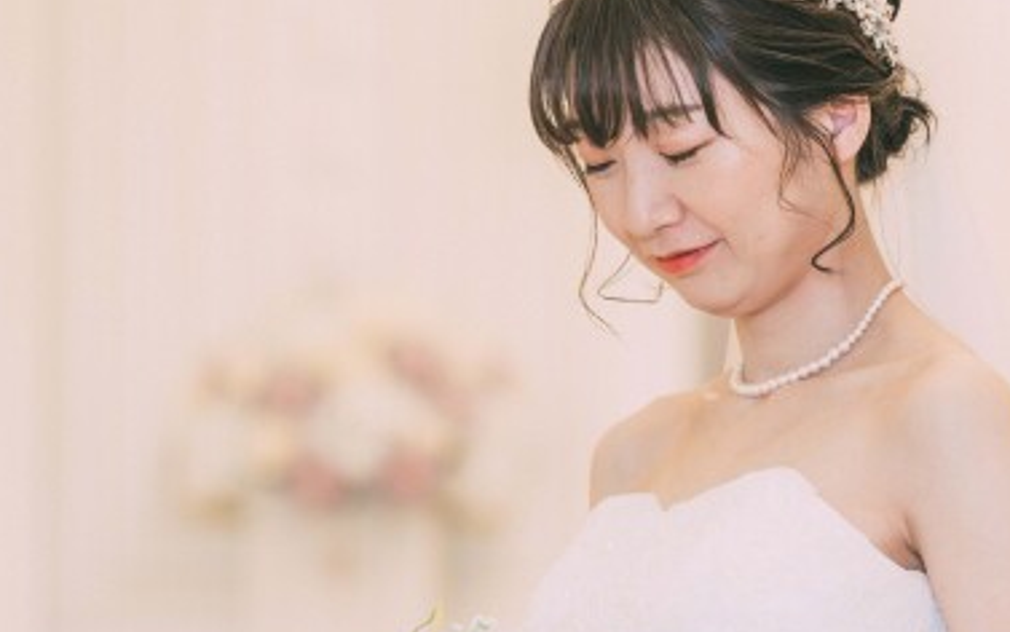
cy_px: 518
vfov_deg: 4.5
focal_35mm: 292
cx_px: 1037
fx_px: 8041
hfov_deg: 7.2
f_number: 2.8
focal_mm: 135
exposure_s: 1/100
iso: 320
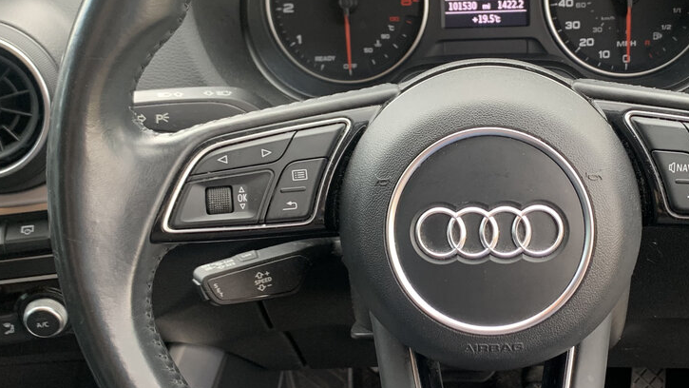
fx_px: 914
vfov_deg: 24.0
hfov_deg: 40.9
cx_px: 443
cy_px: 186
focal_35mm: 50
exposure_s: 1/60
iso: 125
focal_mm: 4.25
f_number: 1.8
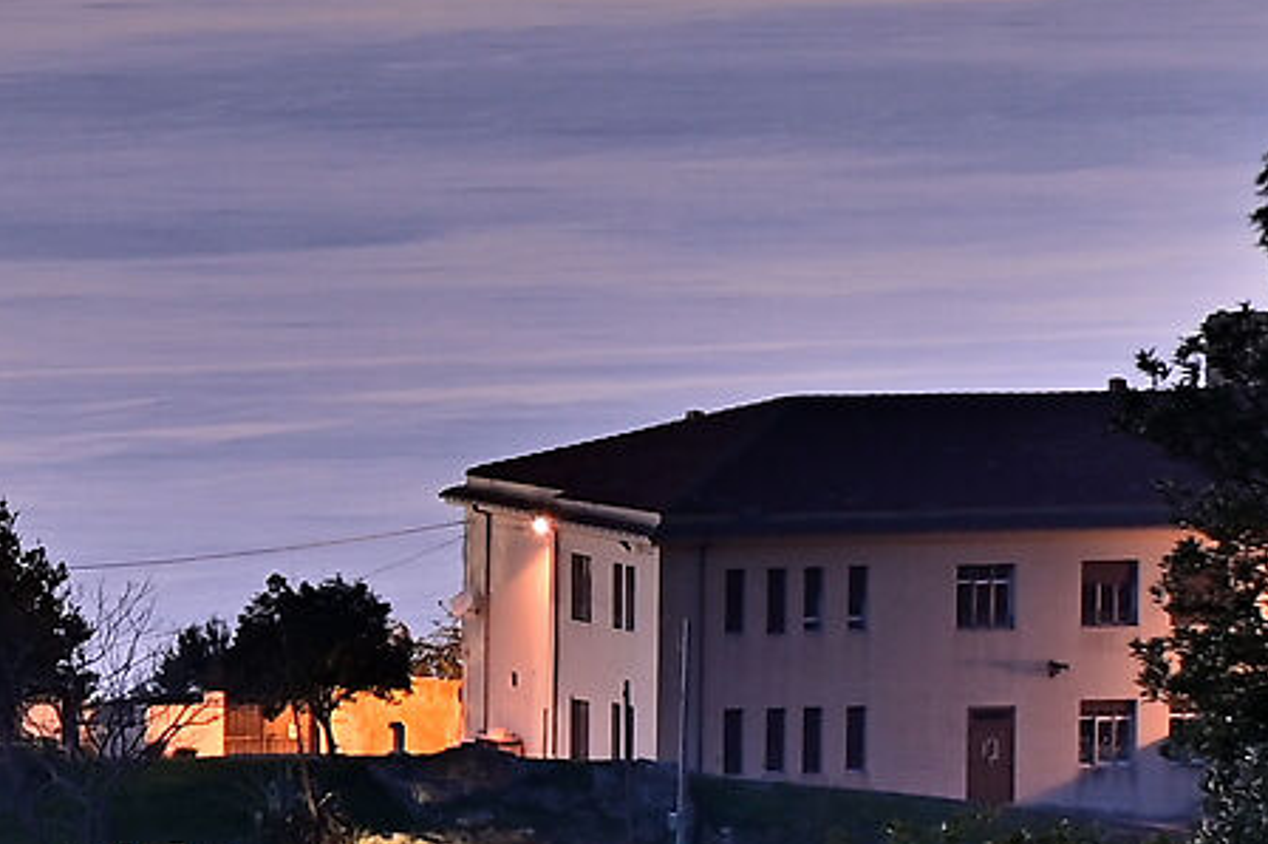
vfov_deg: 2.1
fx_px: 22631
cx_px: -1910
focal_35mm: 643
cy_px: 361
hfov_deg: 3.2
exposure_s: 2
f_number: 8
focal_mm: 120
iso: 100
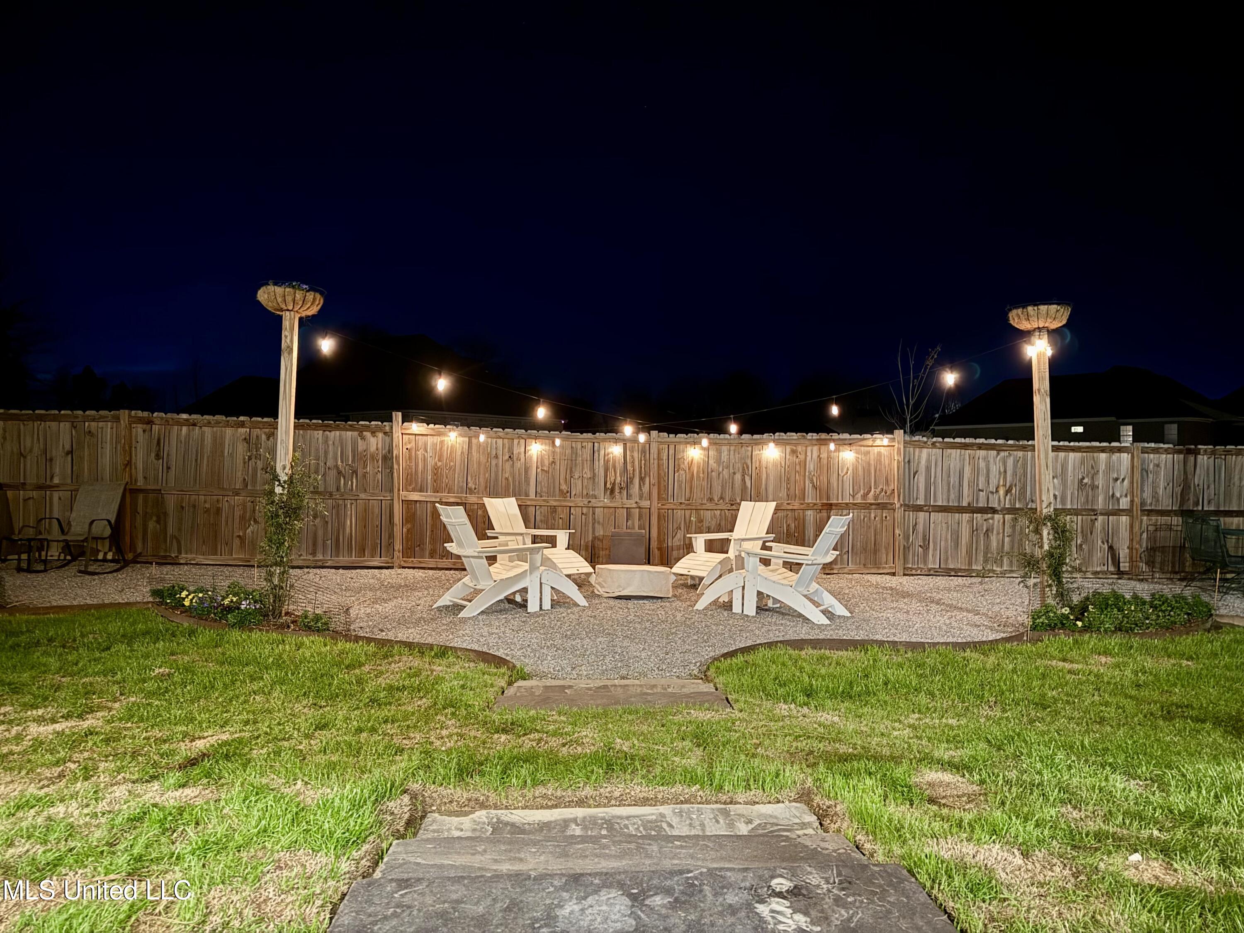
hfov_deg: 71.6
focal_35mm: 24
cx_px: 622
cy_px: 466
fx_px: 862
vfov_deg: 56.8
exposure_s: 1/9
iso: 1250
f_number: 1.78
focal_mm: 6.76
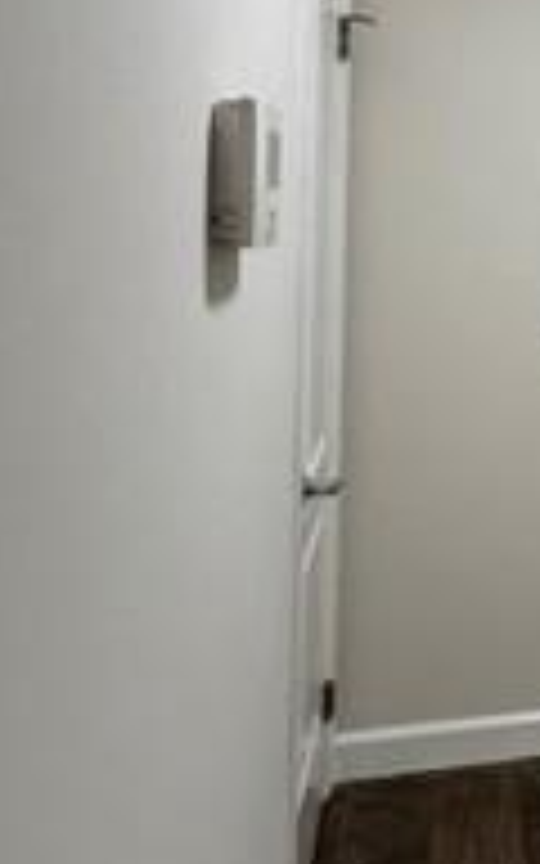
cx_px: 968
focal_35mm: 46
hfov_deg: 20.2
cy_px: 320
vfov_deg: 43.1
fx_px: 1083
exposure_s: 1/120
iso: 125
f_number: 1.8
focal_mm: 1.57
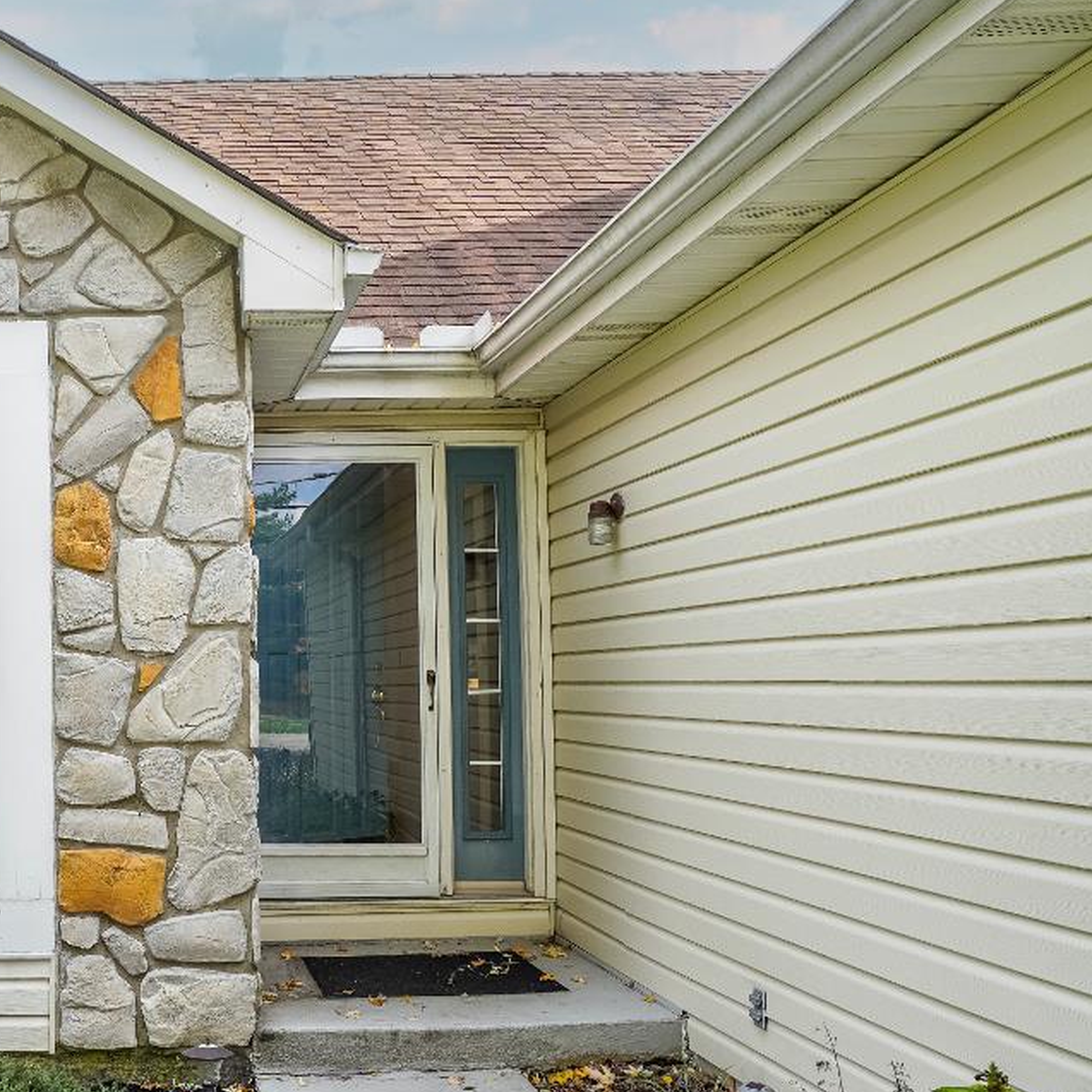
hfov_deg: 48.3
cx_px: 106
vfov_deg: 53.9
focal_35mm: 30
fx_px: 1071
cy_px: 617
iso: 100
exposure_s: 1/80
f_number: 6.3
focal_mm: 10
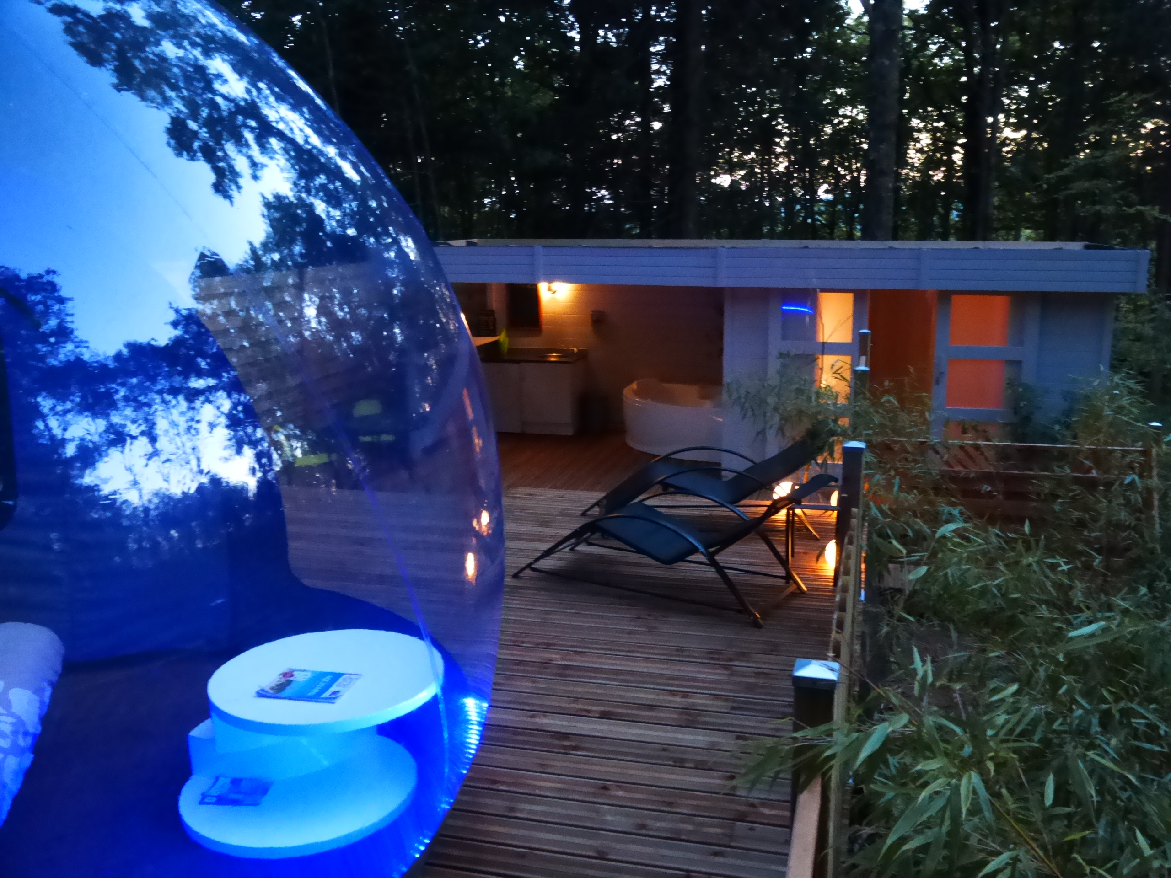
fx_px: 1049
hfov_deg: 58.4
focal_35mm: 31
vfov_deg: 45.4
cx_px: 586
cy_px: 439
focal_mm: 5.6
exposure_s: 1/8
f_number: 3.4
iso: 800
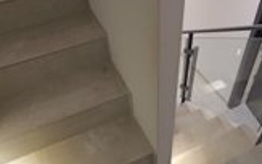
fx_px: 250
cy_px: 98
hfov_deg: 55.0
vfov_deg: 36.2
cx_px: 153
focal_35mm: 35
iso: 2500
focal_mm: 14
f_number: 4
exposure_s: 1/100
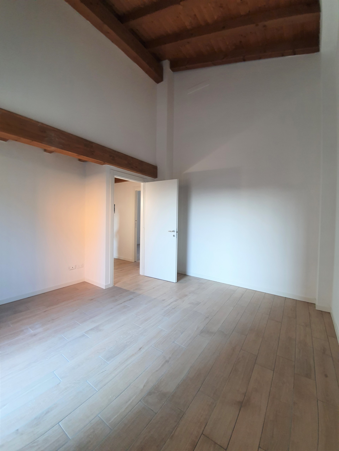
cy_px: 226
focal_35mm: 13
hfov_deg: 89.9
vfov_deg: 106.2
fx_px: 170
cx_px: 170
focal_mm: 1.8
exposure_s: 1/50
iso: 160
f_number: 2.2
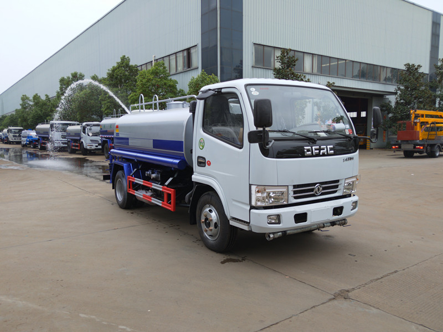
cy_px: 166
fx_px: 320
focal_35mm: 25
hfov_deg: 69.4
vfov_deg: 54.9
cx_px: 222
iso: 142
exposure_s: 1/365
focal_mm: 4.28
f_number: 1.7
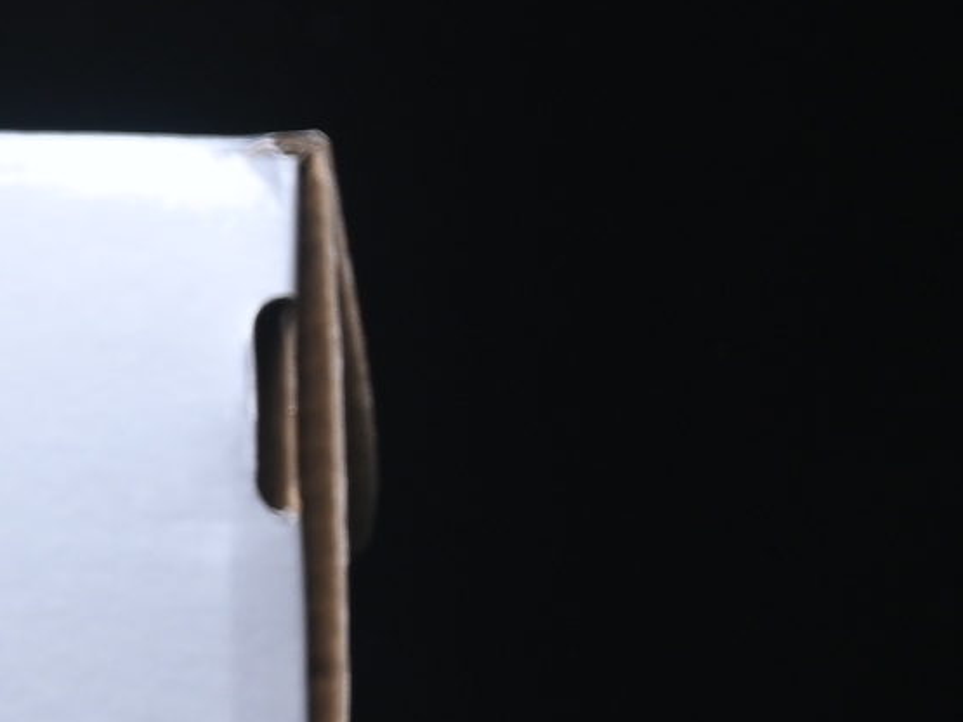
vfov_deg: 4.1
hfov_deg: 5.3
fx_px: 10068
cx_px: -1419
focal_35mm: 362
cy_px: 200
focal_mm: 50
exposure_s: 1/60
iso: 160
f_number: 6.3
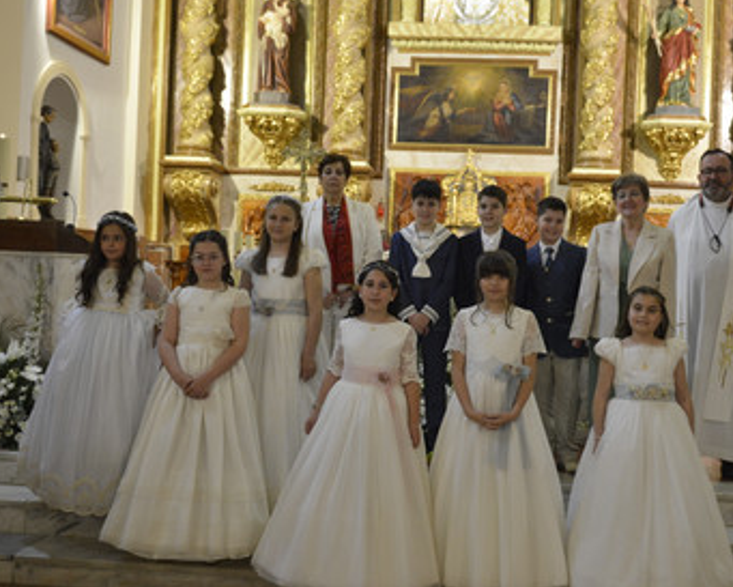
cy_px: 295
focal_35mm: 44
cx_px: 434
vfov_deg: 34.2
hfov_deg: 41.8
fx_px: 955
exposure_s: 1/200
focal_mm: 32
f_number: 3.2
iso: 2500
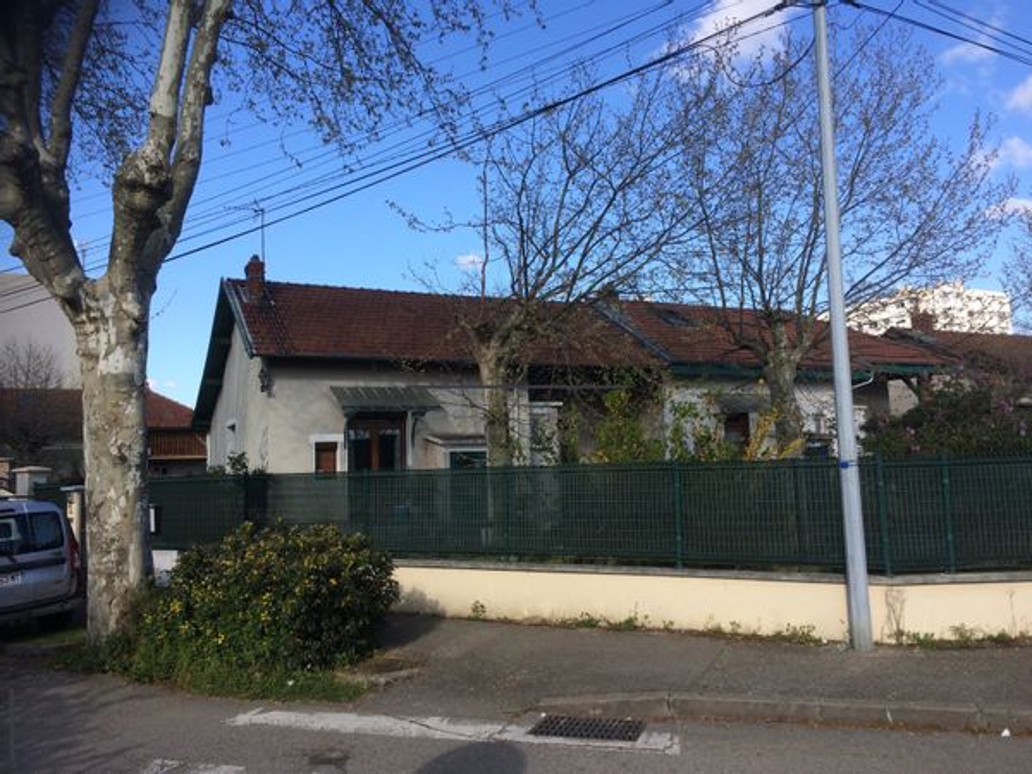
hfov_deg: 61.7
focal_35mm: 29
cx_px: 516
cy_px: 387
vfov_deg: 48.2
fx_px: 865
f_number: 2.2
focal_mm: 4.15
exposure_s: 1/1109
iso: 32
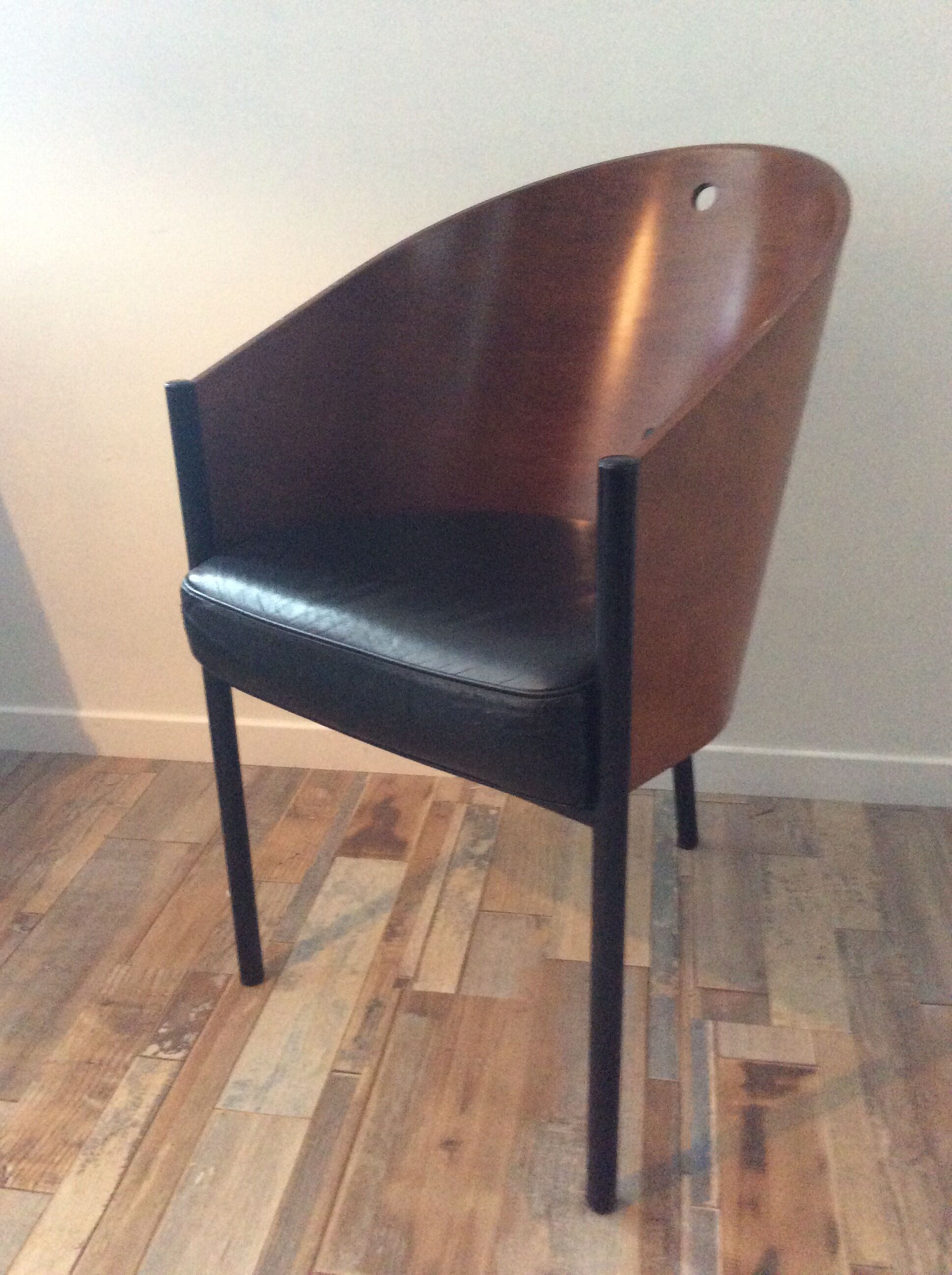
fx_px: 1177
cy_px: 638
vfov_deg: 56.9
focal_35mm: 32
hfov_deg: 44.1
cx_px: 476
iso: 320
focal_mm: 3.3
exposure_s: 1/17
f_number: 2.4
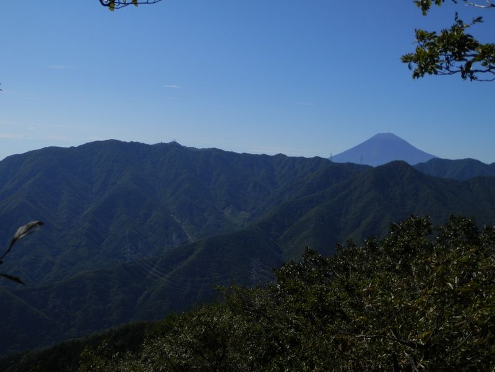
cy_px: 186
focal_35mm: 37
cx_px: 248
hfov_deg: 50.1
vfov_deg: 38.7
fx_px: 529
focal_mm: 6.6
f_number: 10.1
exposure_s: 1/250
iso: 80
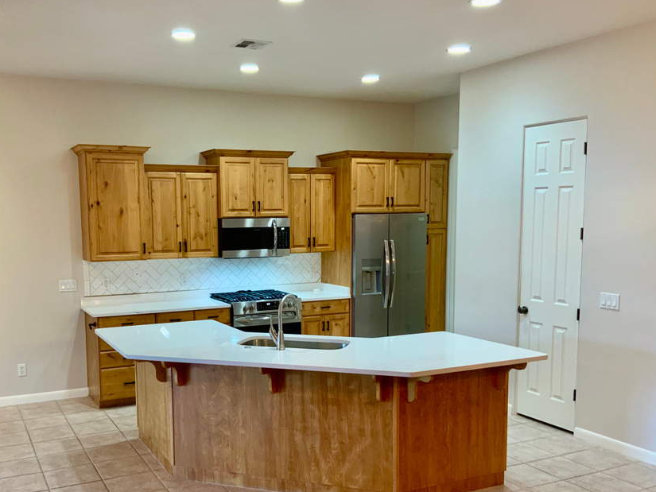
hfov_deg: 51.1
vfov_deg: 39.5
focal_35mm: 36
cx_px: 272
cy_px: 296
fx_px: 682
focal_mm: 3
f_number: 1.8
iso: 125
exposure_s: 1/60
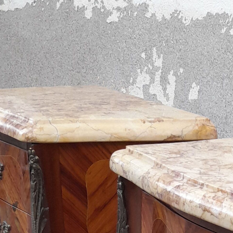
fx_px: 693
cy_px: 411
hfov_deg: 18.6
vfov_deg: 16.3
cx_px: 227
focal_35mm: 91
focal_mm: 4.6
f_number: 2
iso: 160
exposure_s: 1/50
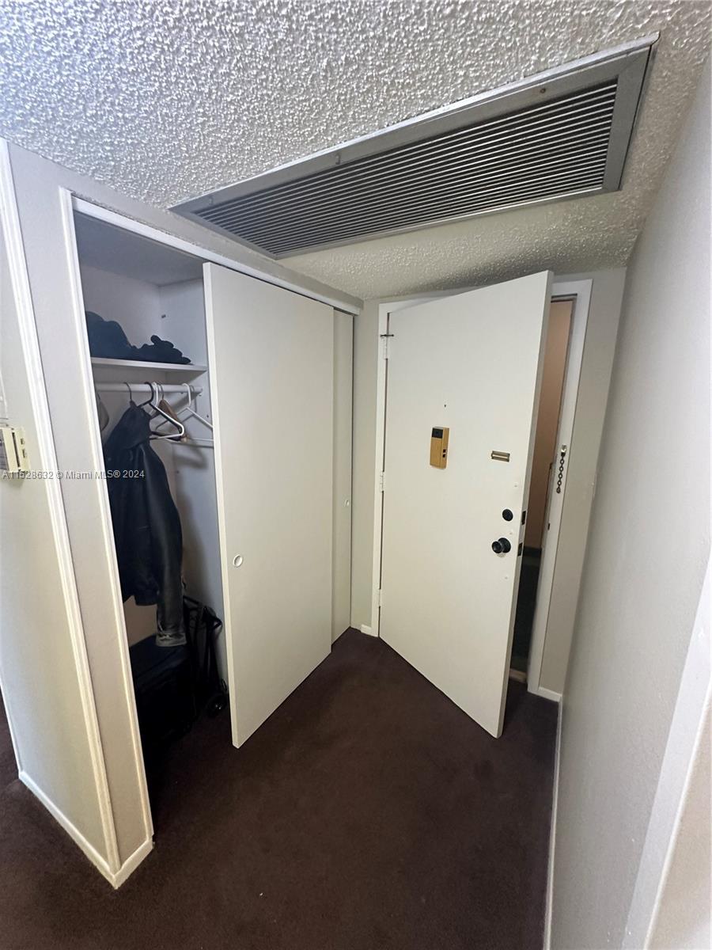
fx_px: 384
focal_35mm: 14
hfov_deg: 85.7
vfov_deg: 102.1
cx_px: 356
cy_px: 475
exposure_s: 1/60
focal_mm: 2.22
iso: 400
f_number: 2.2
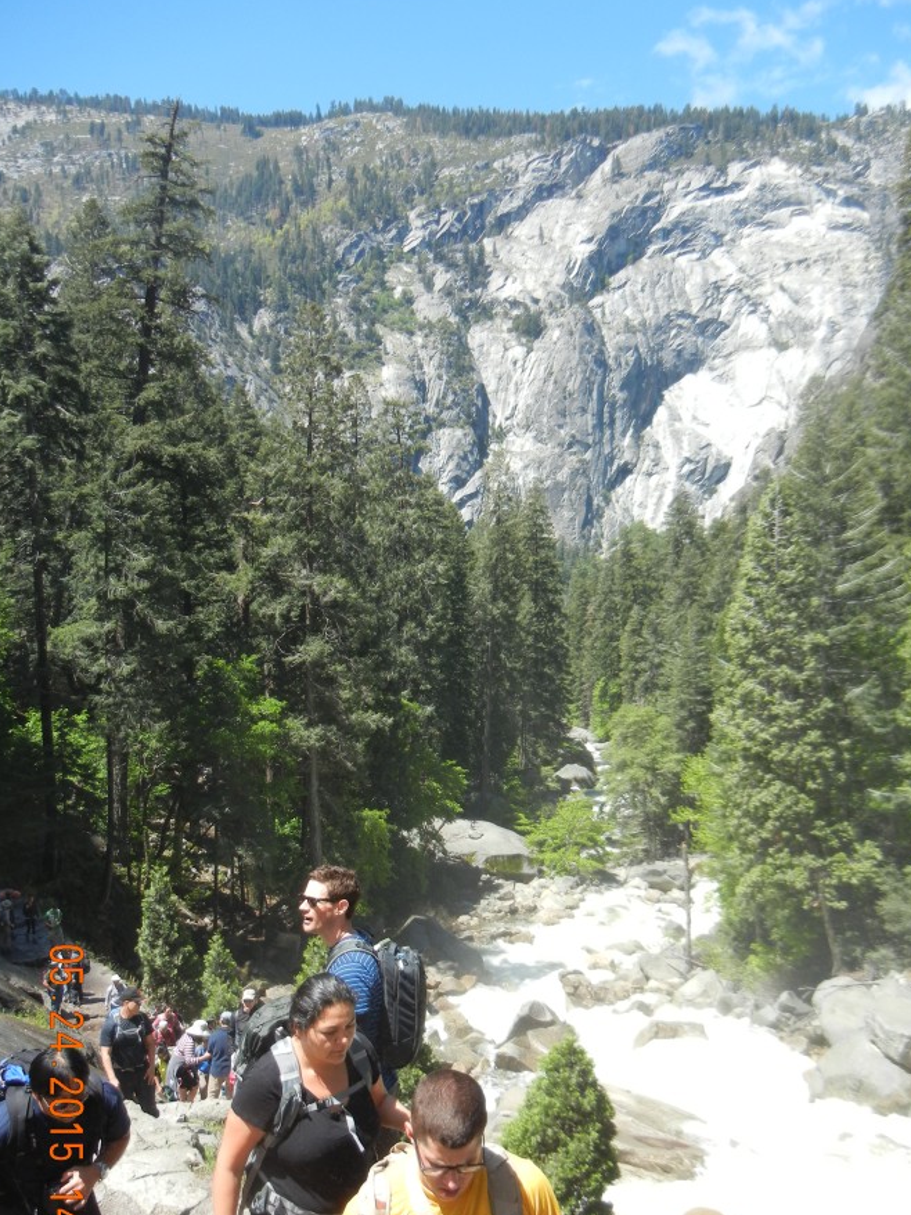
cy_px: 671
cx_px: 487
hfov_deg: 40.7
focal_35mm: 35
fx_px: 1229
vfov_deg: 52.5
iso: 160
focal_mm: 5.4
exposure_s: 1/608
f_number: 3.5
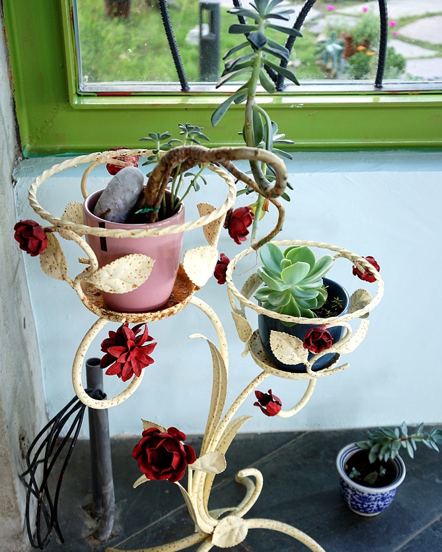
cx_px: 220
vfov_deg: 39.8
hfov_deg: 32.4
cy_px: 306
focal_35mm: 47
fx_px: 761
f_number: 4
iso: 200
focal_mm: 27
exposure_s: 1/60
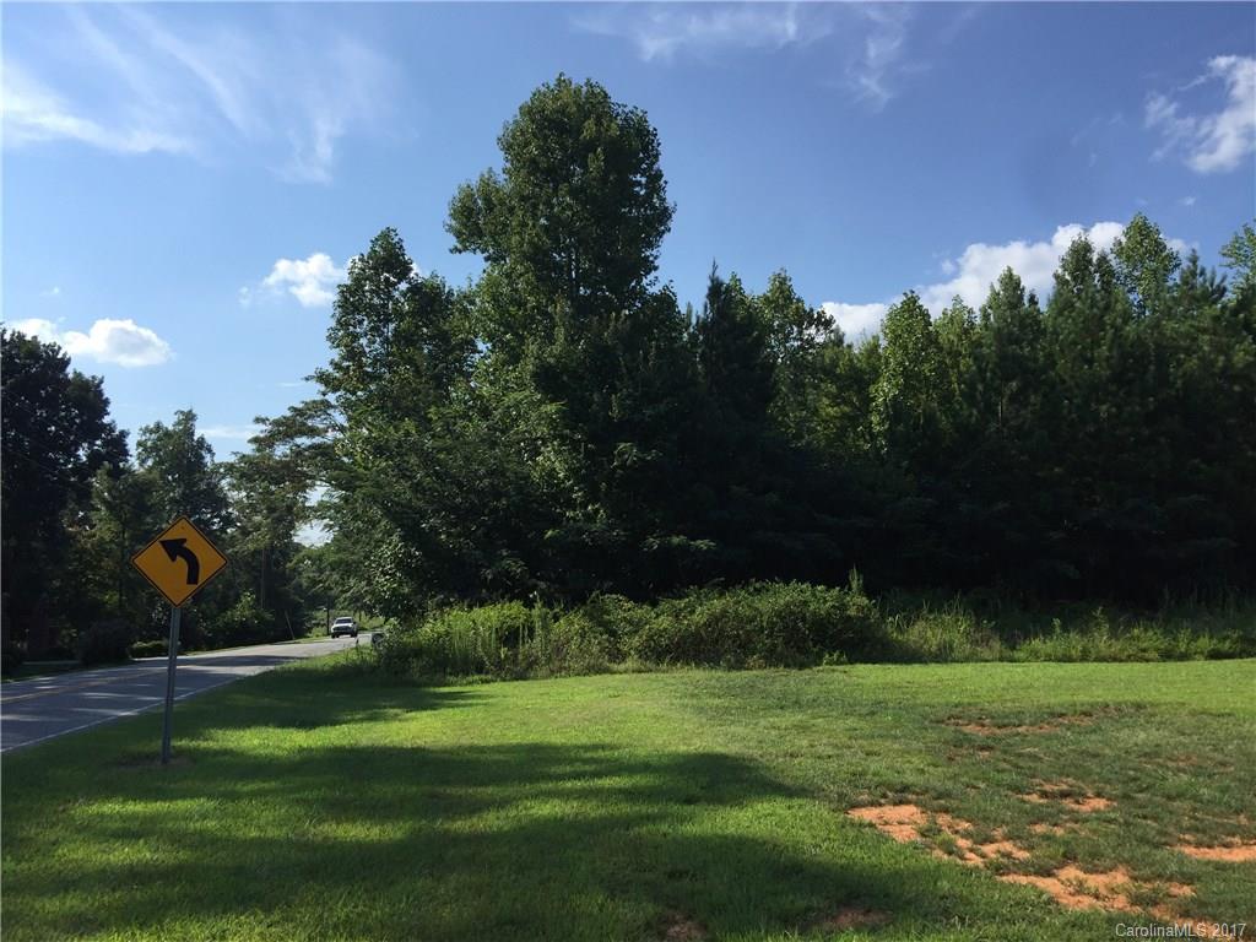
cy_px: 471
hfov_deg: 61.7
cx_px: 628
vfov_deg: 48.2
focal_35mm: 29
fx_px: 1052
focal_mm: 4.15
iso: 32
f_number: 2.2
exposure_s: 1/2198
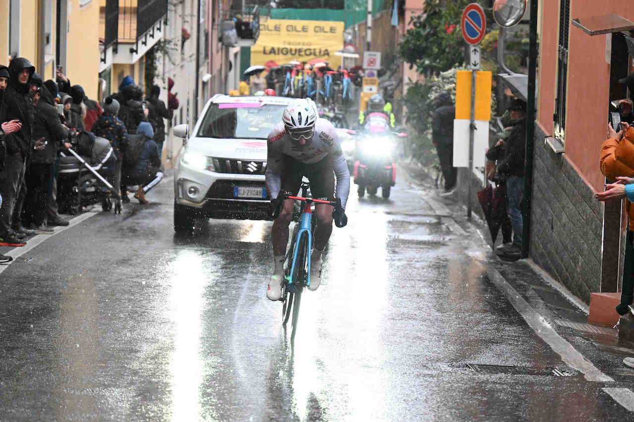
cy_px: 211
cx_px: 317
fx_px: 2465
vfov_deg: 9.8
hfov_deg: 14.7
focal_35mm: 140
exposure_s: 1/1000
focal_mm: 140
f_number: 5.6
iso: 12800
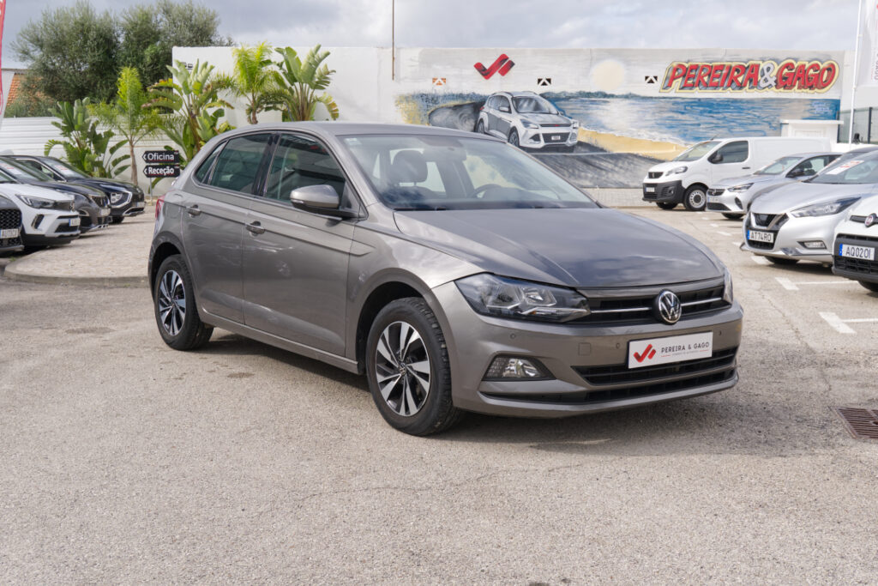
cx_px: 439
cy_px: 293
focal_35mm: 42
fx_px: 1024
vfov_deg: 31.9
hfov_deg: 46.4
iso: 160
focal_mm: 28
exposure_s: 1/180
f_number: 8
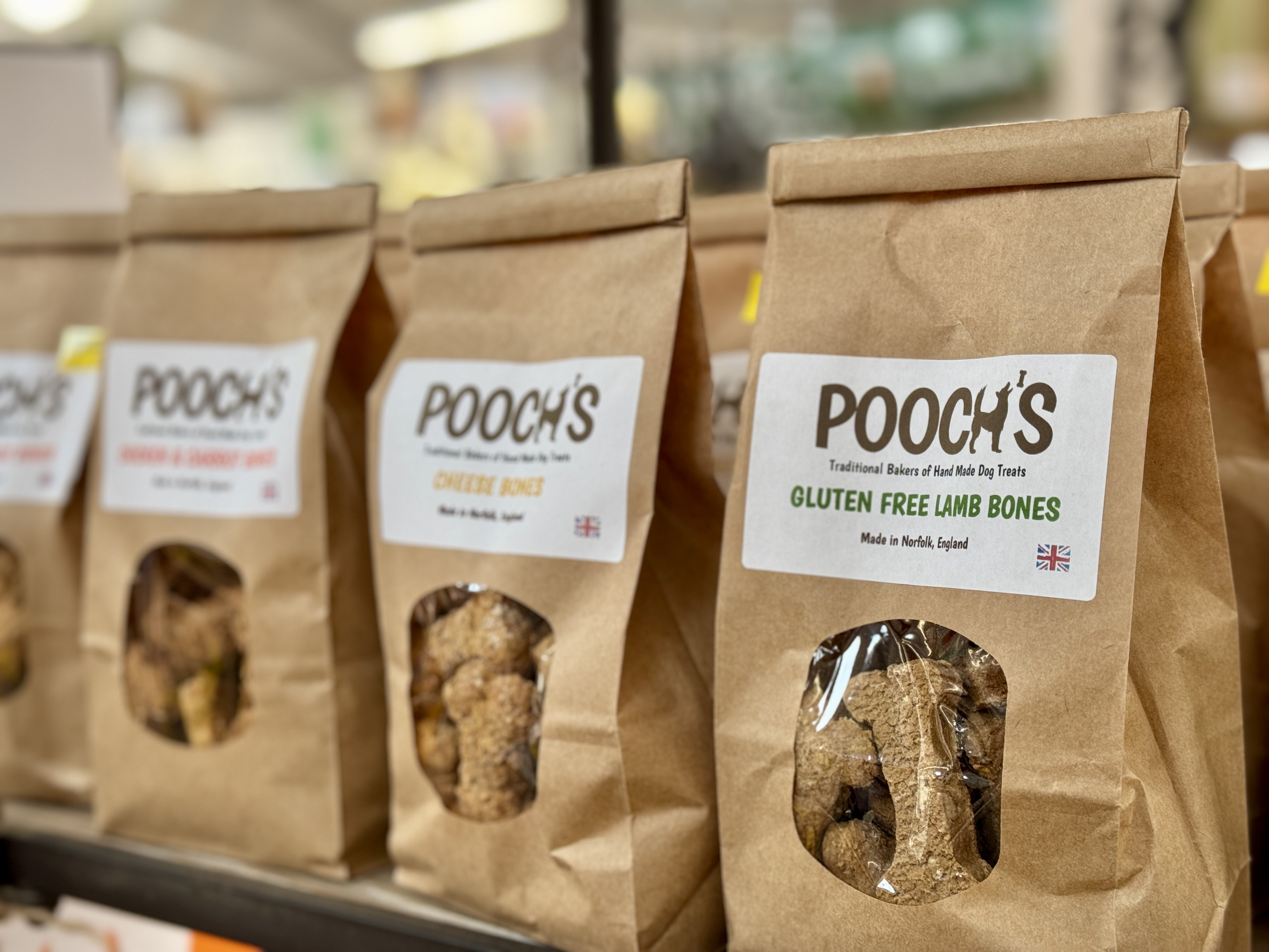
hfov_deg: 39.7
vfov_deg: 30.3
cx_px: 634
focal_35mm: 48
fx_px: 1760
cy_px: 476
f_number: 1.78
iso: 100
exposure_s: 1/79
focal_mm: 6.76
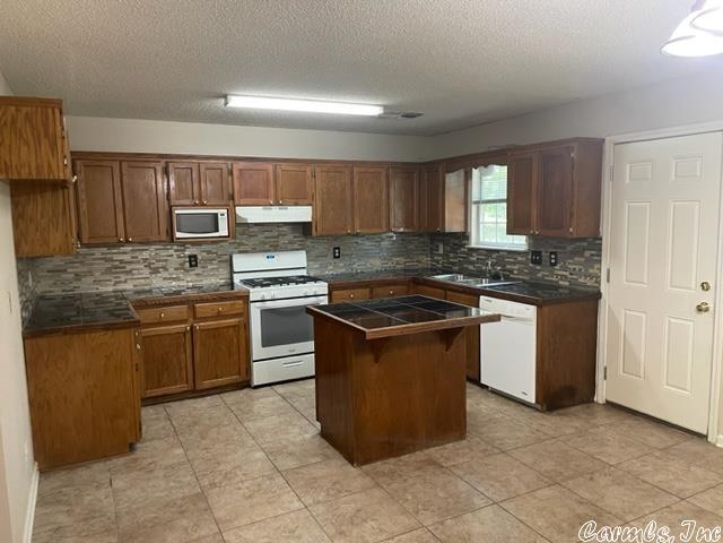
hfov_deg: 67.3
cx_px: 362
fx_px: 543
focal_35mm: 26
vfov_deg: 53.1
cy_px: 272
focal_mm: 4.2
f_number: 1.6
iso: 200
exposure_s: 1/60
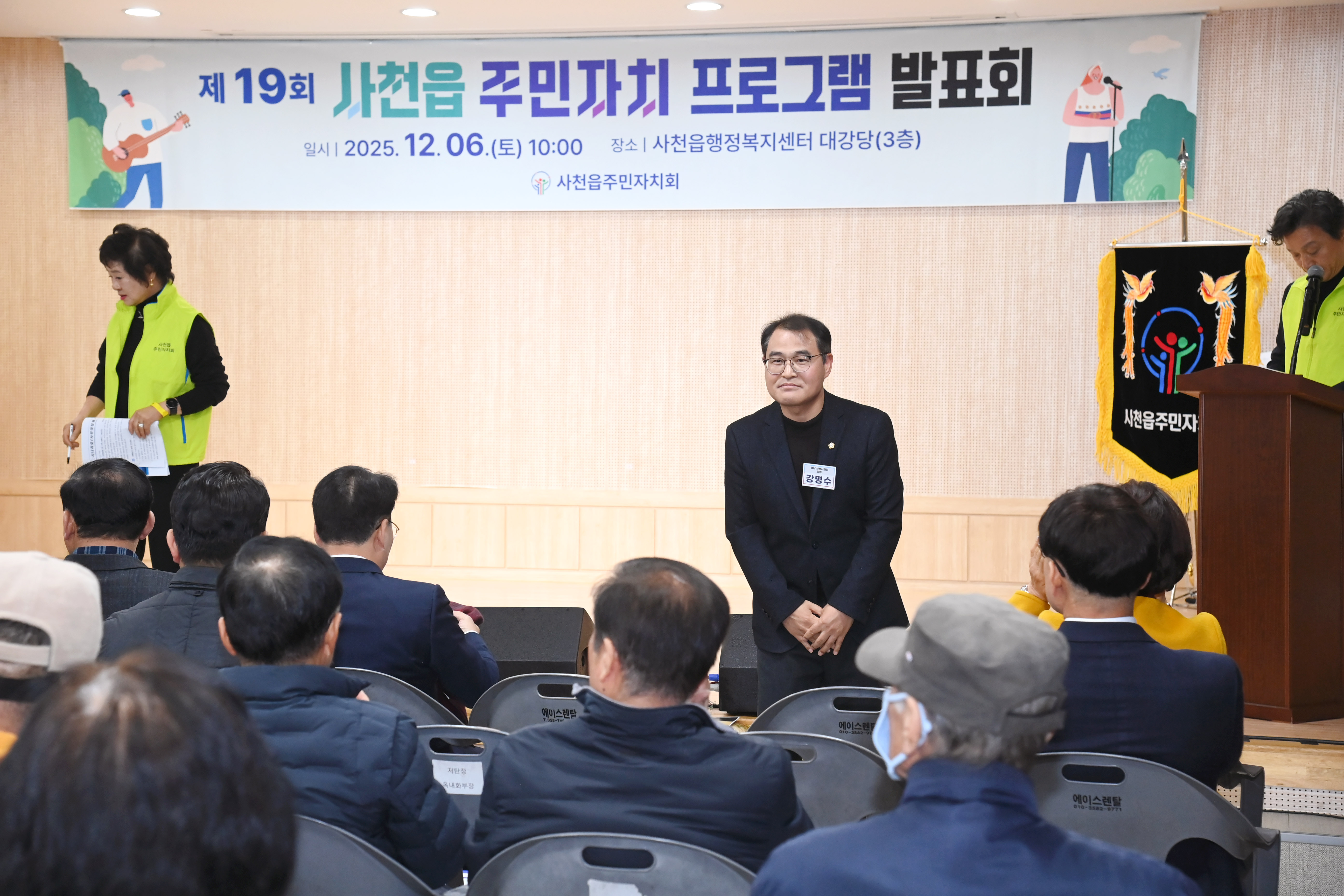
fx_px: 2464
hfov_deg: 30.5
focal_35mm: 66
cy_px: 448
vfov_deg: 20.6
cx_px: 672
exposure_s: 1/250
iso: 3200
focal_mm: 66
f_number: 6.3
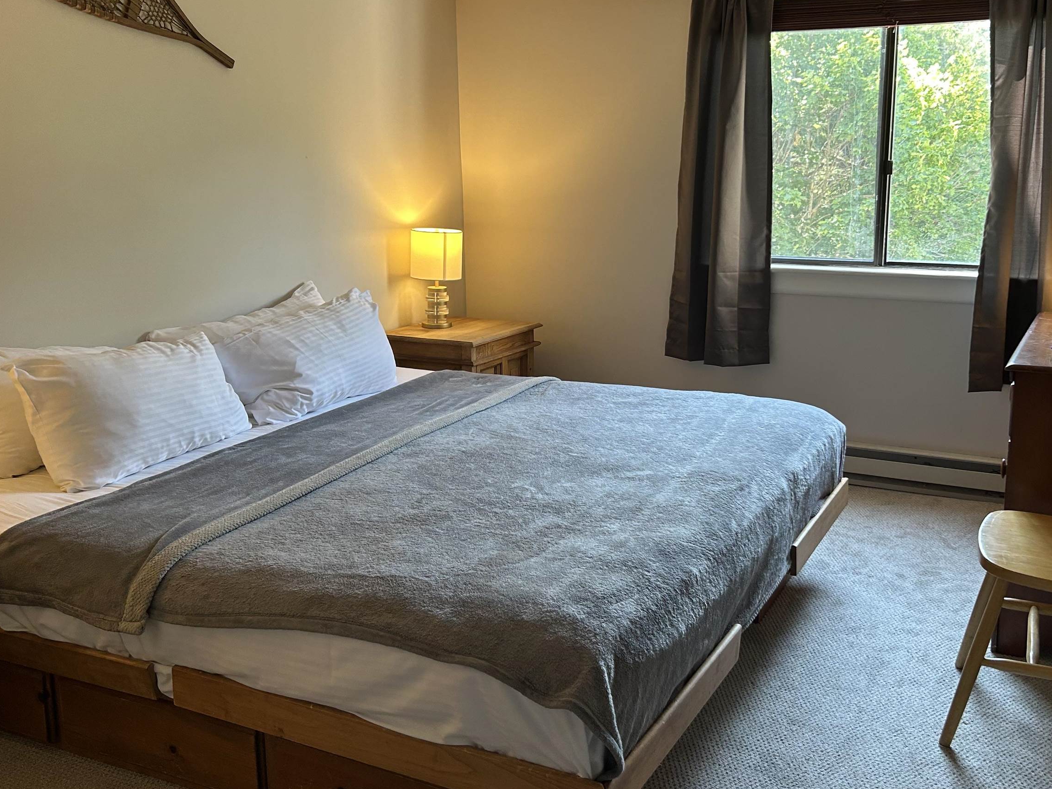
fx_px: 1064
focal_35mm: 35
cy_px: 351
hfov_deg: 52.4
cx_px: 617
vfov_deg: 40.7
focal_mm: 5.7
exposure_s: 1/120
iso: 125
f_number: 1.5
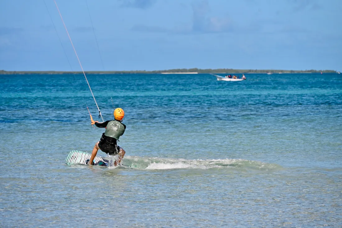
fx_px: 1900
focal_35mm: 200
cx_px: 171
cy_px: 114
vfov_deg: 6.9
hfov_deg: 10.3
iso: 200
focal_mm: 200
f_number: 8
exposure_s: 1/500
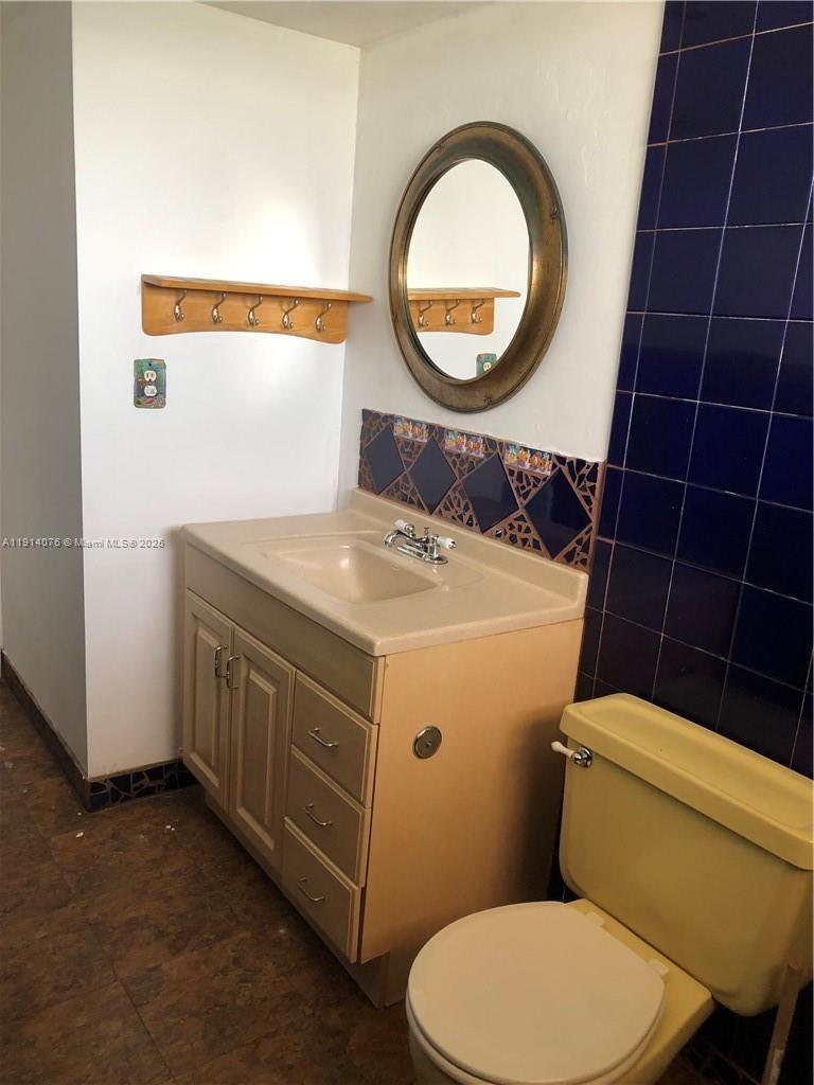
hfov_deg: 49.7
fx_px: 878
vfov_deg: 63.4
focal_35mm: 28
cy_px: 542
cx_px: 407
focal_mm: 3.99
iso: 40
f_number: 1.8
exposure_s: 1/17
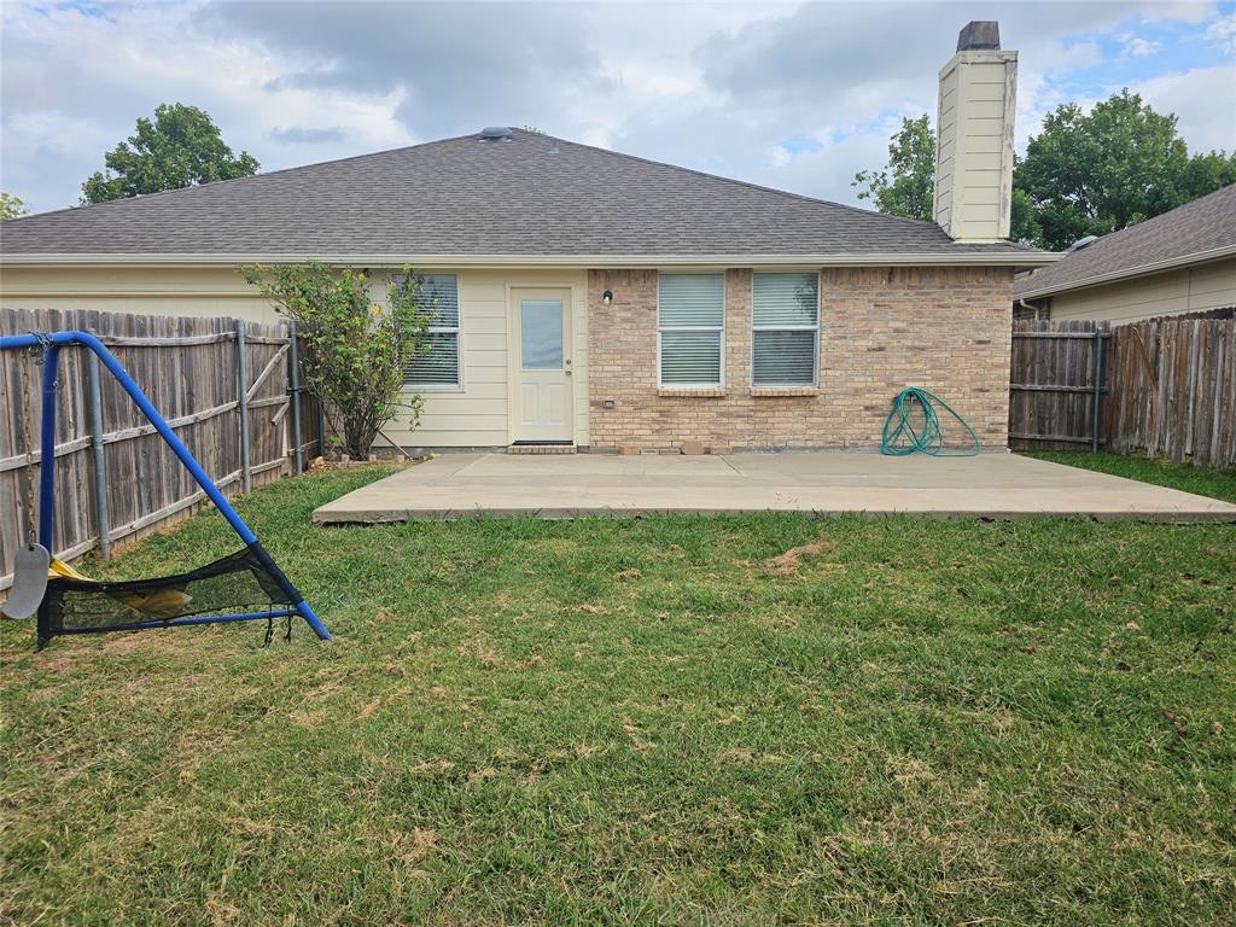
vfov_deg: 58.9
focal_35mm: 23
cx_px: 618
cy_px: 464
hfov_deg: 73.9
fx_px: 821
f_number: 1.7
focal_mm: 6.3
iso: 10
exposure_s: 1/854
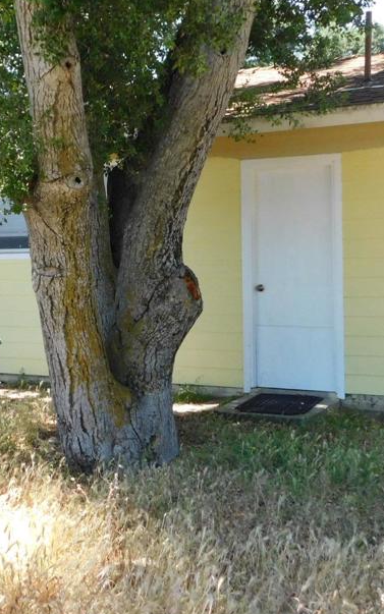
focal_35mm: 54
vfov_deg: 37.3
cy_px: 234
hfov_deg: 23.6
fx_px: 904
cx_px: 65
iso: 400
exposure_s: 1/640
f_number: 3.2
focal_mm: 5.3
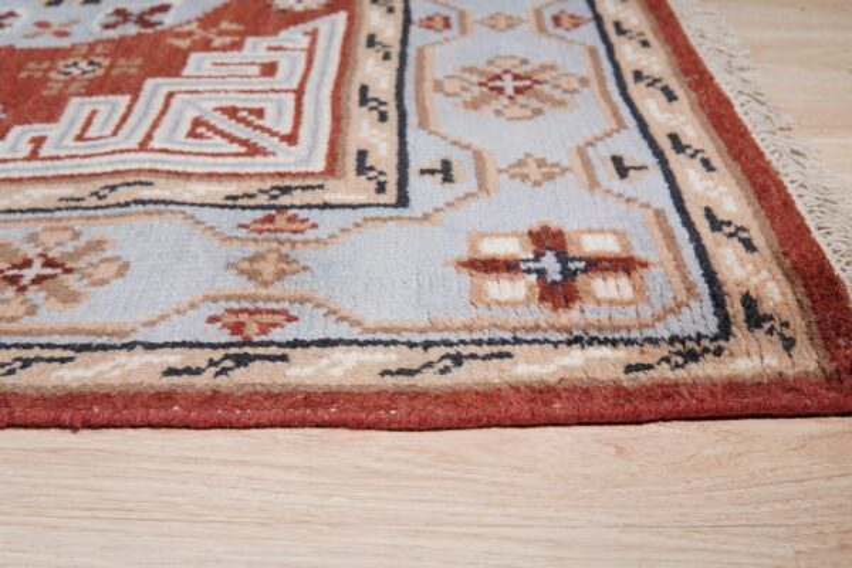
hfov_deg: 43.6
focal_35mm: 45
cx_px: 426
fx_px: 1065
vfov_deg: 29.9
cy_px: 284
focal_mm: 30
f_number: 5
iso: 320
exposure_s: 1/125
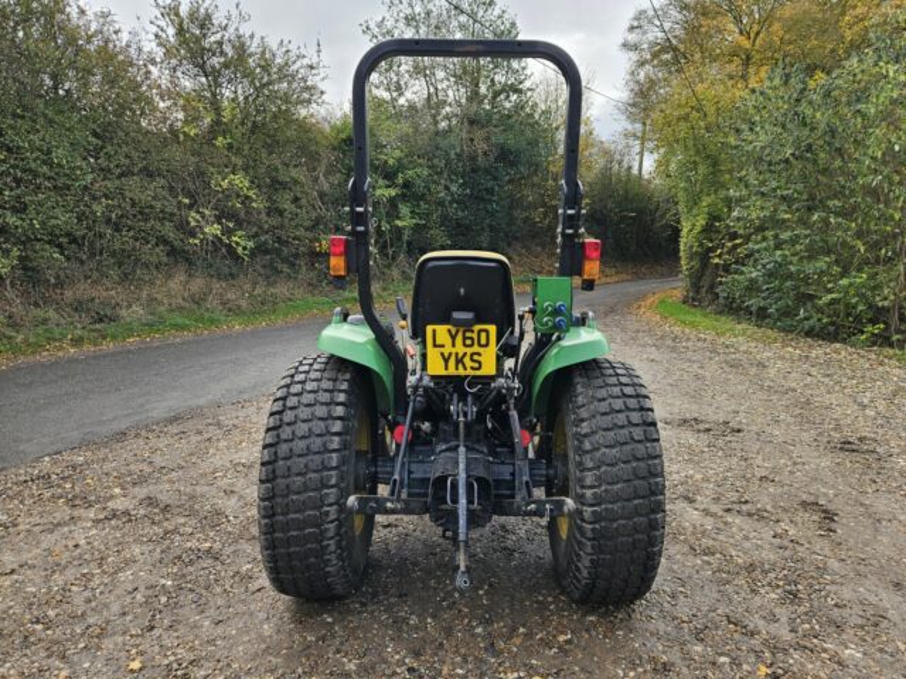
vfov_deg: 58.9
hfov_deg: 73.9
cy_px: 340
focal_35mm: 23
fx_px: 602
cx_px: 453
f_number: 1.8
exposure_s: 1/190
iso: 25
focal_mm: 5.4
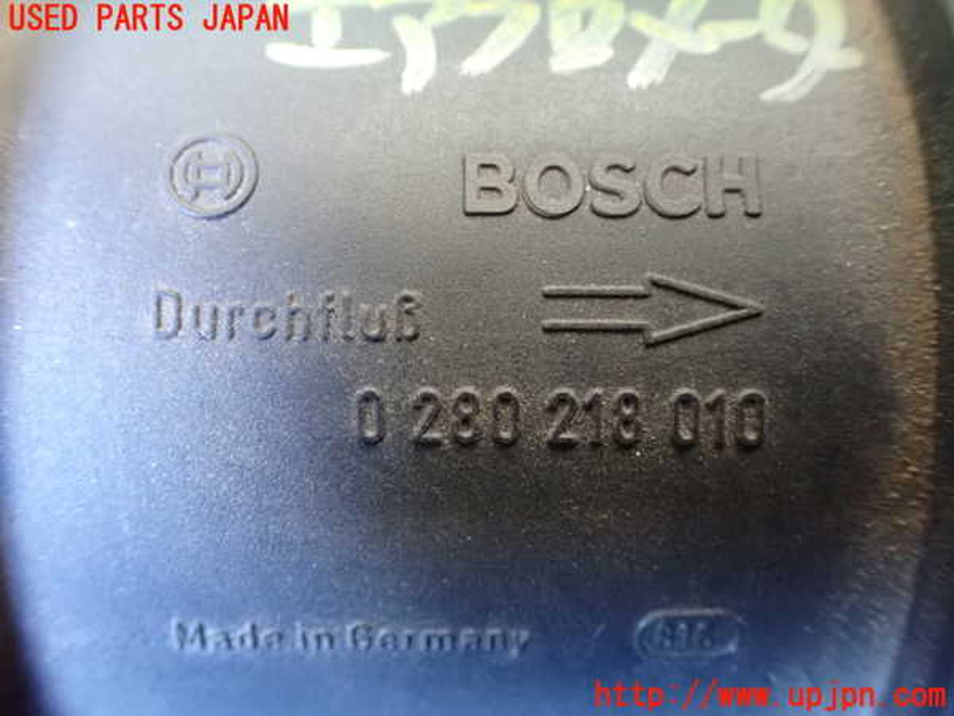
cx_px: 477
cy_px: 358
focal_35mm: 30
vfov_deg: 46.8
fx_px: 827
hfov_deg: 60.0
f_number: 2.3
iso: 1600
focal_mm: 5.4
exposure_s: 1/20
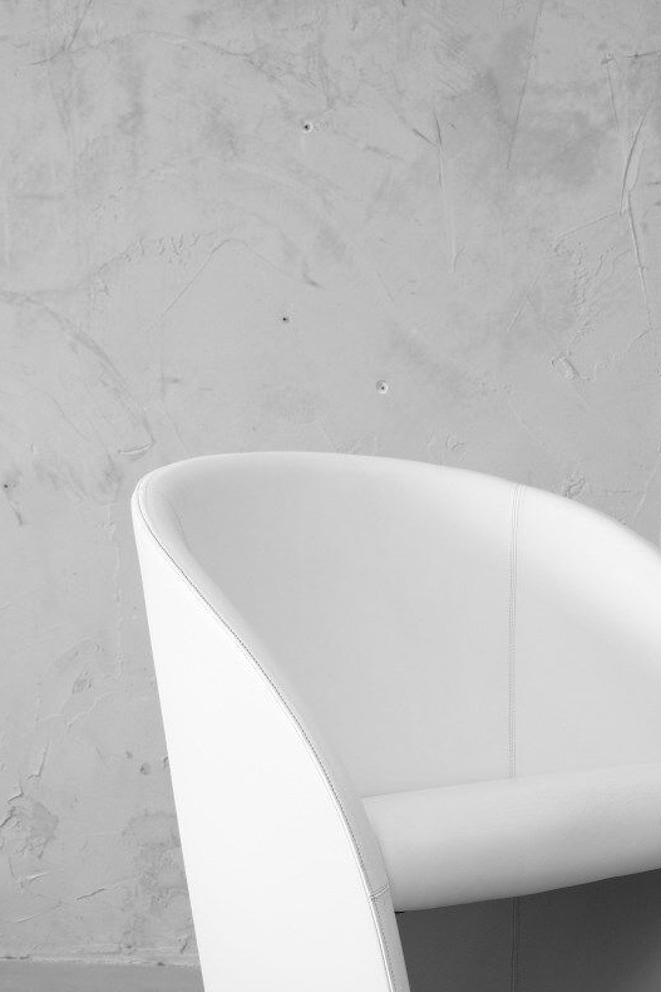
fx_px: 1817
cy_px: 698
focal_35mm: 66
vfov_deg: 30.2
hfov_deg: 20.6
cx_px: 435
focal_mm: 27.5
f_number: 4
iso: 800
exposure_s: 1/40
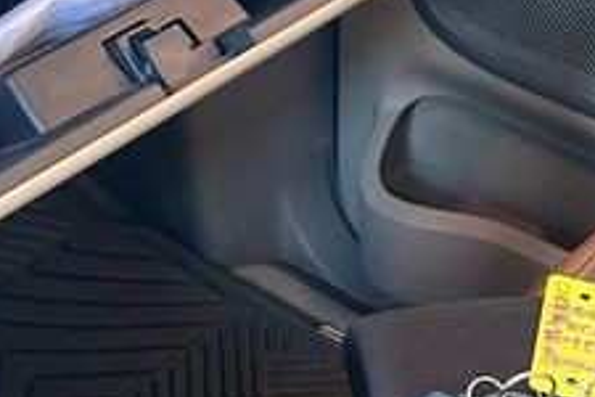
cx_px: 352
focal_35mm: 77
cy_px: 413
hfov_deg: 26.3
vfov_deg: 17.2
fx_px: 1273
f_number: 1.5
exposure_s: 1/60
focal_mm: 5.7
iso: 400
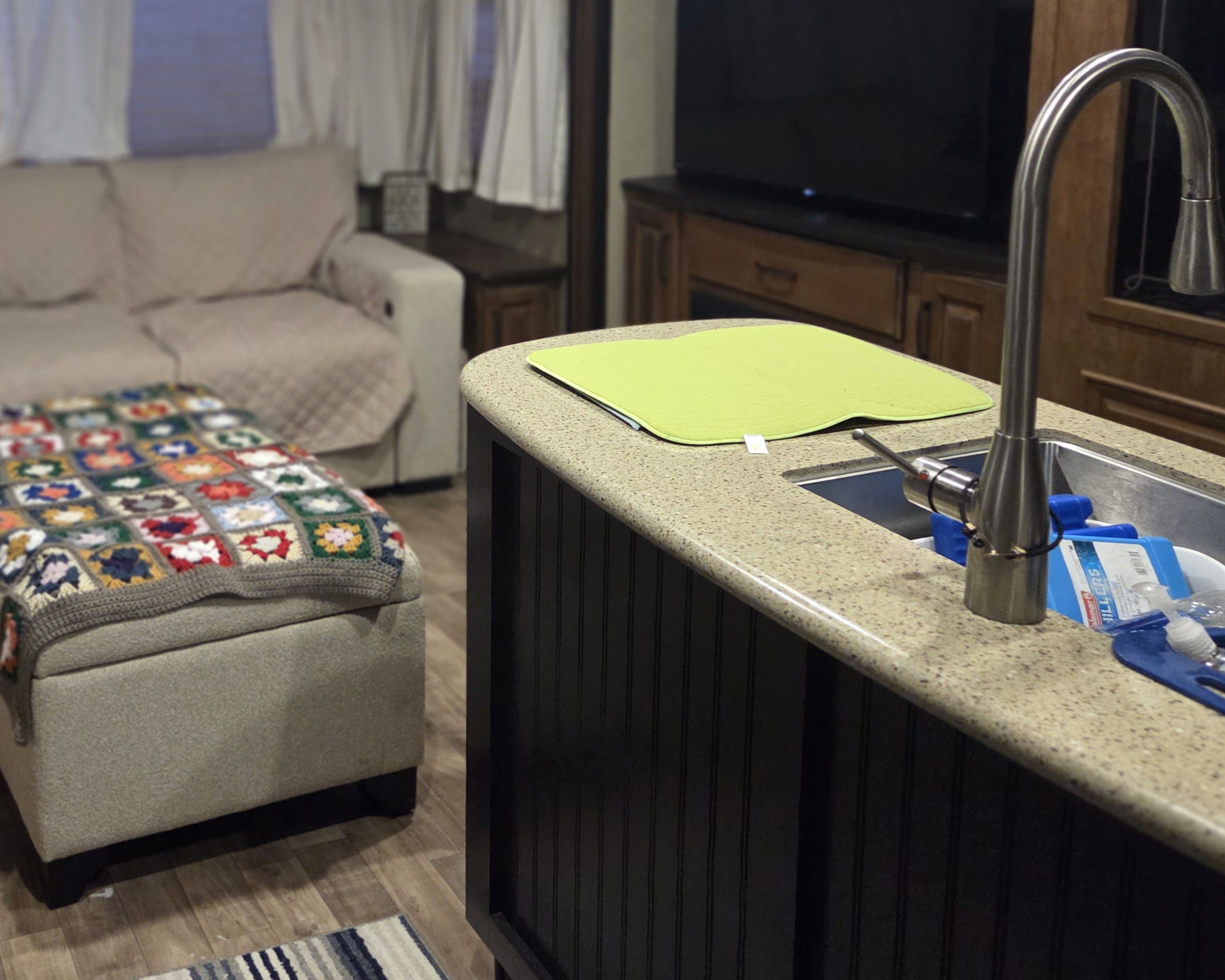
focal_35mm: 39
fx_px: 1414
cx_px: 276
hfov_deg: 44.9
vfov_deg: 37.2
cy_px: 238
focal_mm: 5.4
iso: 1600
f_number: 1.8
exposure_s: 1/120
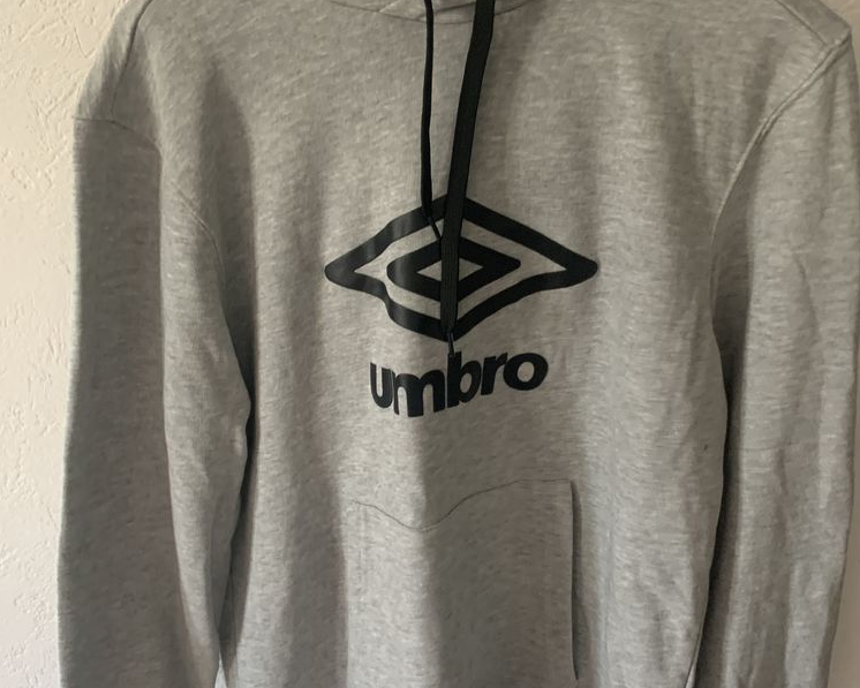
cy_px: 350
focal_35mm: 34
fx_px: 866
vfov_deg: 43.4
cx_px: 430
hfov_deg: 52.8
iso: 400
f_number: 1.8
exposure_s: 1/33
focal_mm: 4.25
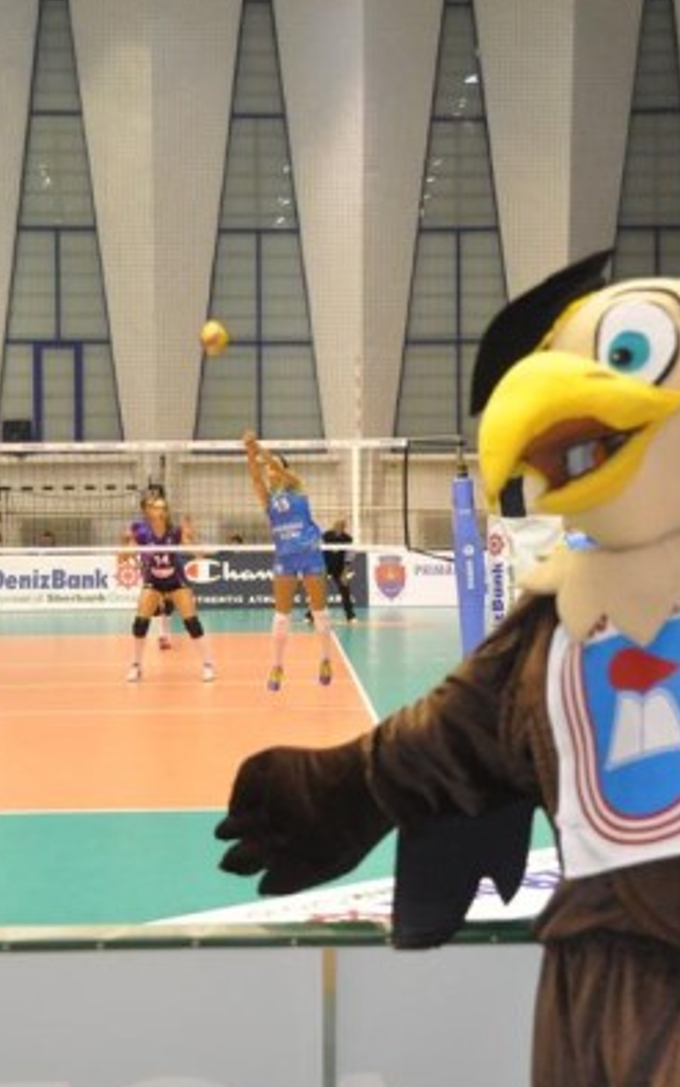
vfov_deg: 28.7
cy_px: 566
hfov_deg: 18.1
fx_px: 2129
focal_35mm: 72
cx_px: 358
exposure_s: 1/160
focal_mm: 29
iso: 2500
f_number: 4.5
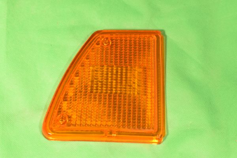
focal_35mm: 75
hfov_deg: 27.0
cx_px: 118
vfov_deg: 18.2
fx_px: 494
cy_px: 79
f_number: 20
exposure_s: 1/80
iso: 3600
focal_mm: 50
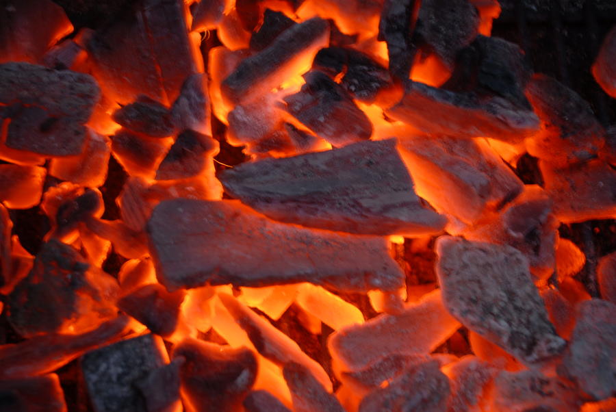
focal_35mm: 72
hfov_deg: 28.0
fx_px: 1233
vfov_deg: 19.0
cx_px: 308
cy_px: 206
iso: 100
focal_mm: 48
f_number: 4.8
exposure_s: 1/4
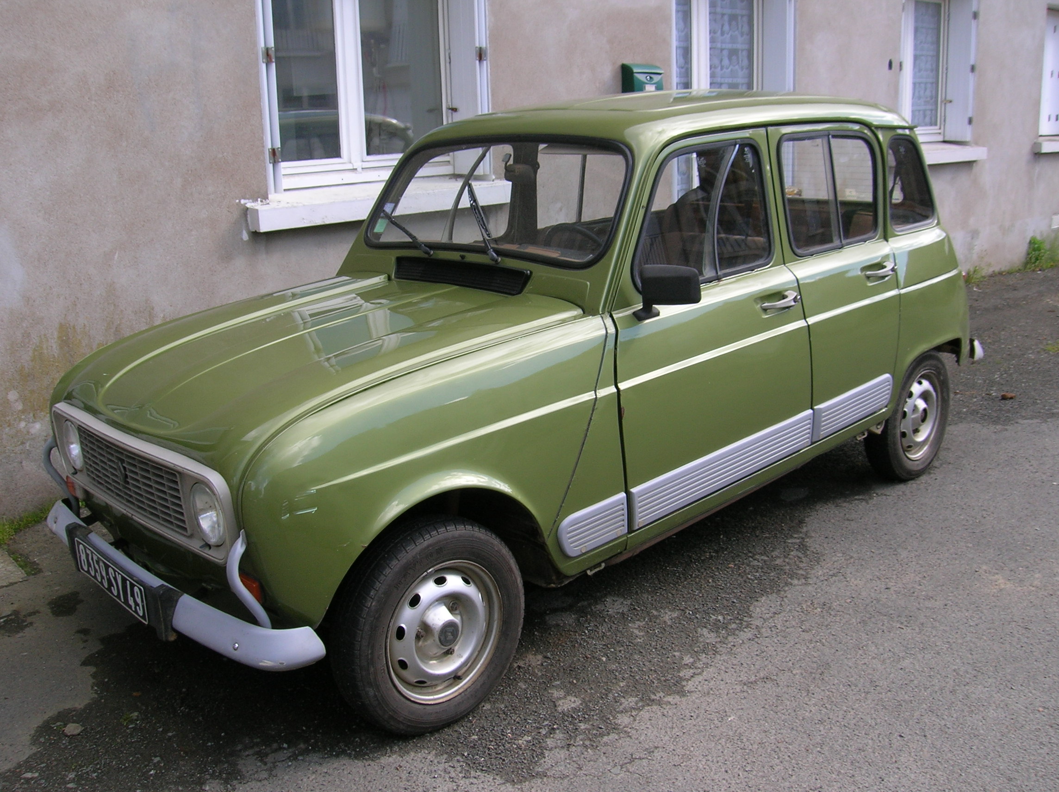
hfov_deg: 54.0
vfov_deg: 41.7
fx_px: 1039
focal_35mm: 34
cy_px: 396
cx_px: 530
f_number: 4.9
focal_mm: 5.7
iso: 50
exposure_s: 1/150
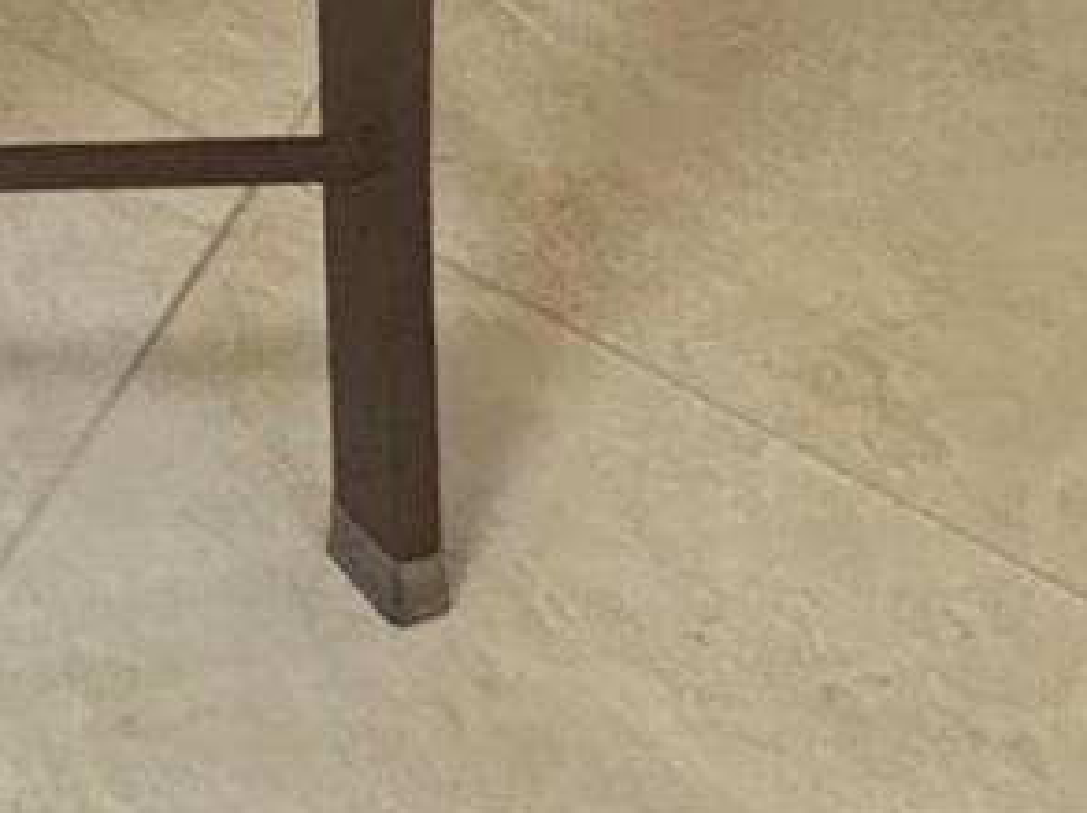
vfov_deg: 11.0
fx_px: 3074
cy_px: -1496
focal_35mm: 98
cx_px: -1280
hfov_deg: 15.0
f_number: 2.2
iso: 250
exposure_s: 1/60
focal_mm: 2.22
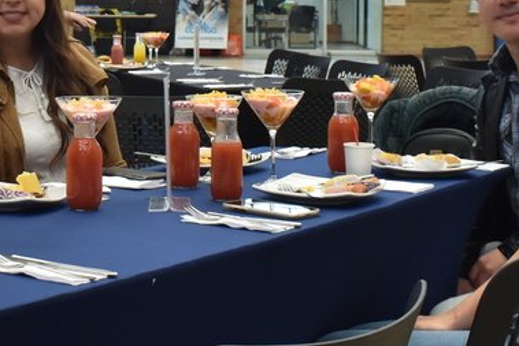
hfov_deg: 20.9
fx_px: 1370
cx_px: 23
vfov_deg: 14.3
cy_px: 40
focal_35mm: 95
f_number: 6.3
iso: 800
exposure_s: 1/160
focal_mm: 20
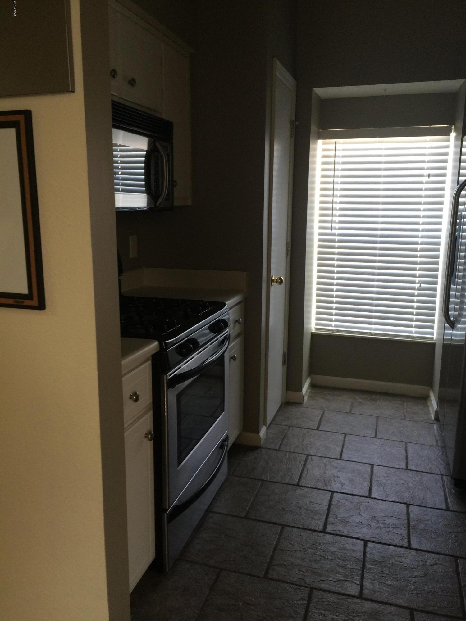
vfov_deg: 61.7
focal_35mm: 29
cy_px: 310
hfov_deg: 48.2
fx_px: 521
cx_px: 233
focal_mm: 4.15
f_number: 2.2
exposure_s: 1/30
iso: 100
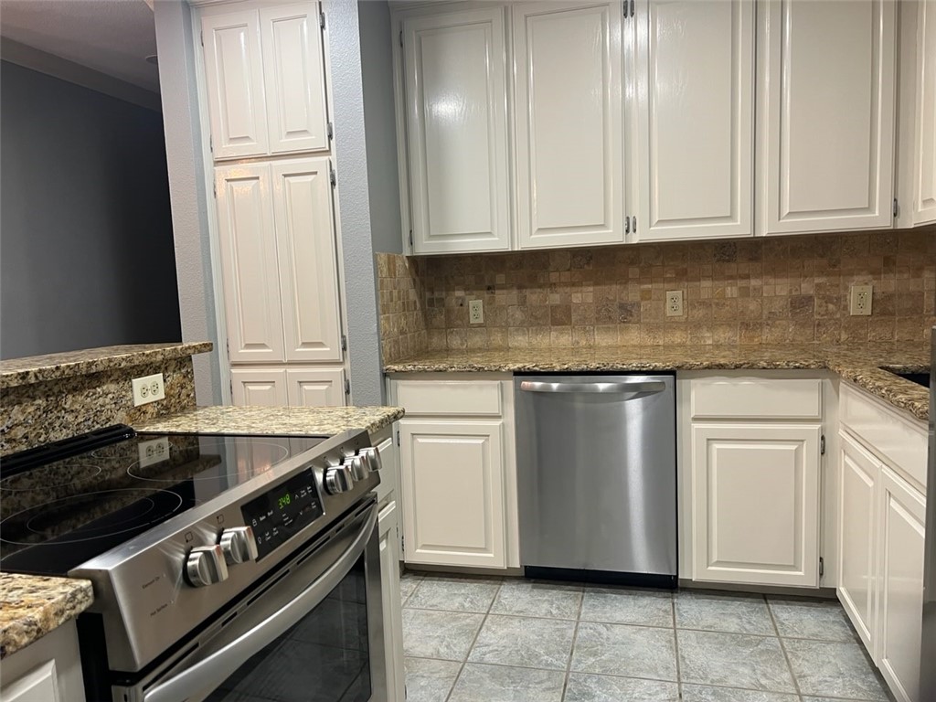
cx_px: 468
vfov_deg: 53.1
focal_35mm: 26
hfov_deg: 67.3
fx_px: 703
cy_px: 351
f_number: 1.5
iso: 80
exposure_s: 1/60
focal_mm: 5.7
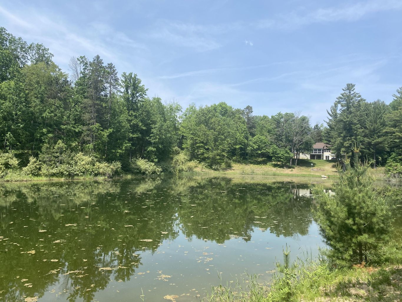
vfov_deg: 53.1
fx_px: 302
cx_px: 201
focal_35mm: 26
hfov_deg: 67.3
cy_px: 151
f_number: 1.8
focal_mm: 4.25
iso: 32
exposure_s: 1/2183
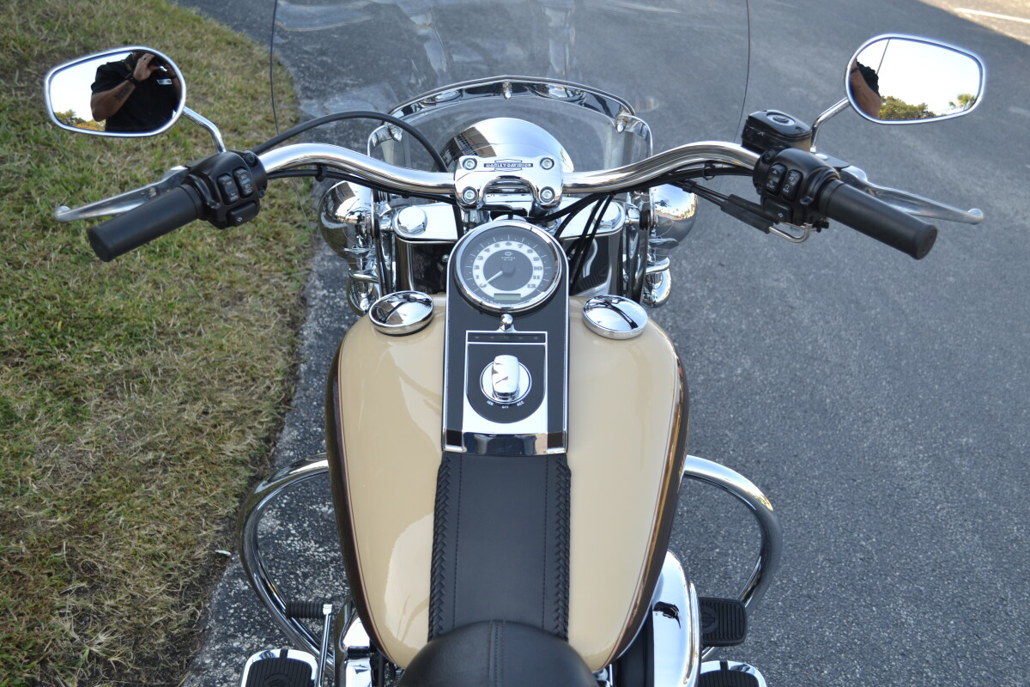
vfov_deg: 30.8
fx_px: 1244
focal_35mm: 44
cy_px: 344
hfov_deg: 45.0
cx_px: 515
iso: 160
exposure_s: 1/125
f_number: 5.6
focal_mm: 29
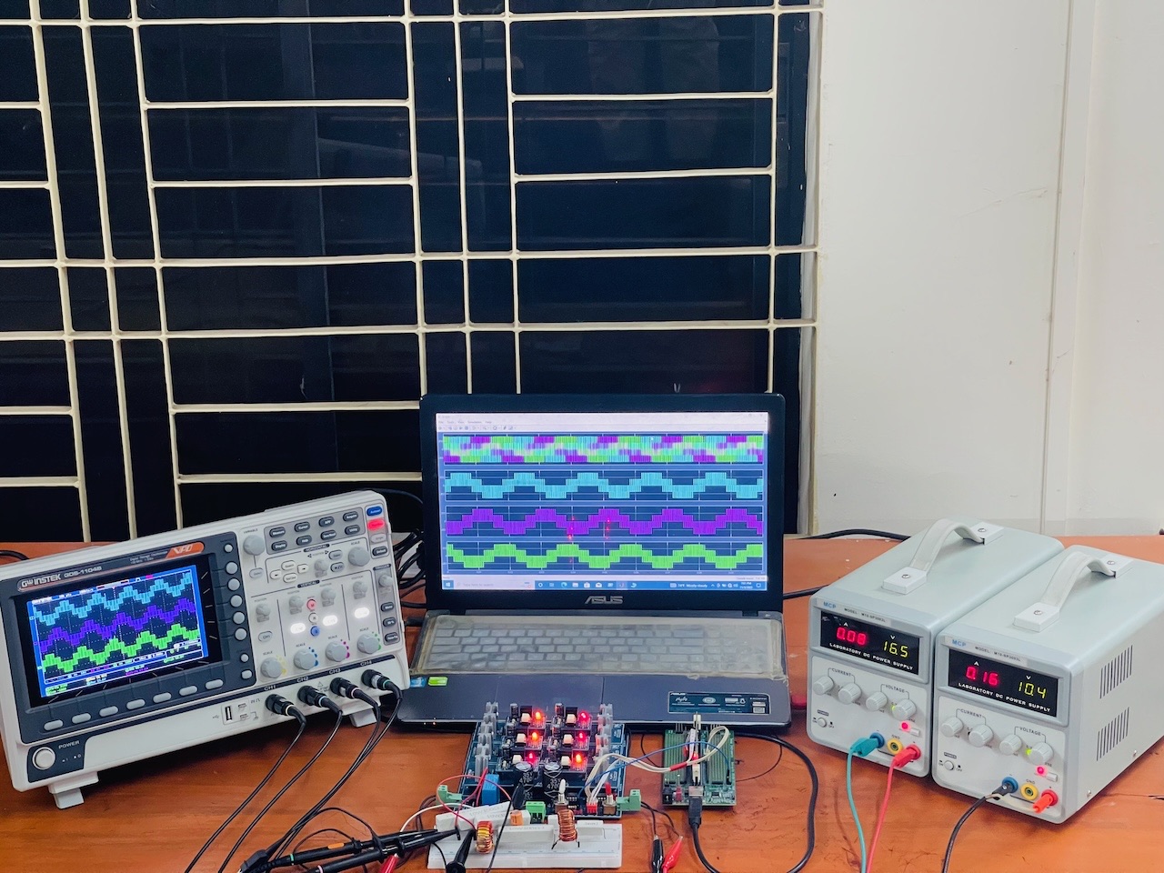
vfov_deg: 22.9
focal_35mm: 64
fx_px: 2152
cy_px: 436
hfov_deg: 30.3
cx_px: 582
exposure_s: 1/51
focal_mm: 7.5
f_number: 2.2
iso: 400
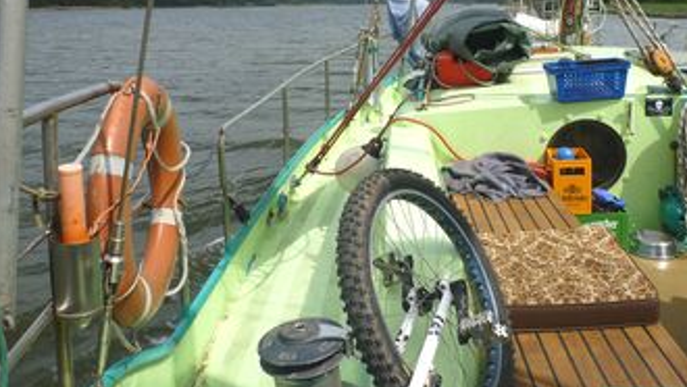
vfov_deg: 31.6
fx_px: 674
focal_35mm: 37
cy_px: 106
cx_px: 375
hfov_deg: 53.9
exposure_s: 1/1000
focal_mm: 4.9
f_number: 3.3
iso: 100
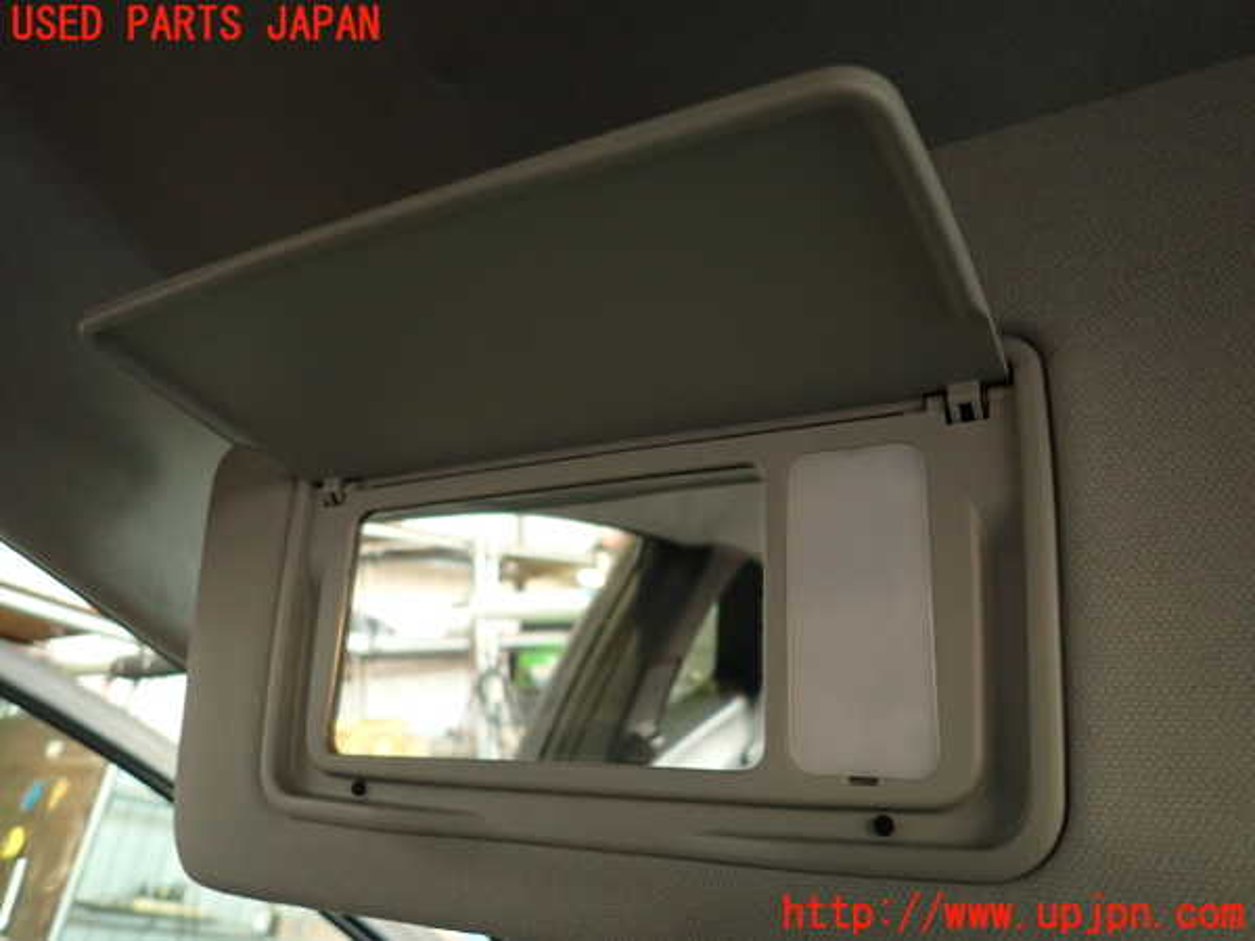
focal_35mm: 25
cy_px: 470
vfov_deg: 54.9
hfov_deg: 69.4
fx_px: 906
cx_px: 628
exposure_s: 1/30
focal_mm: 4.5
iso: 500
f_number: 2
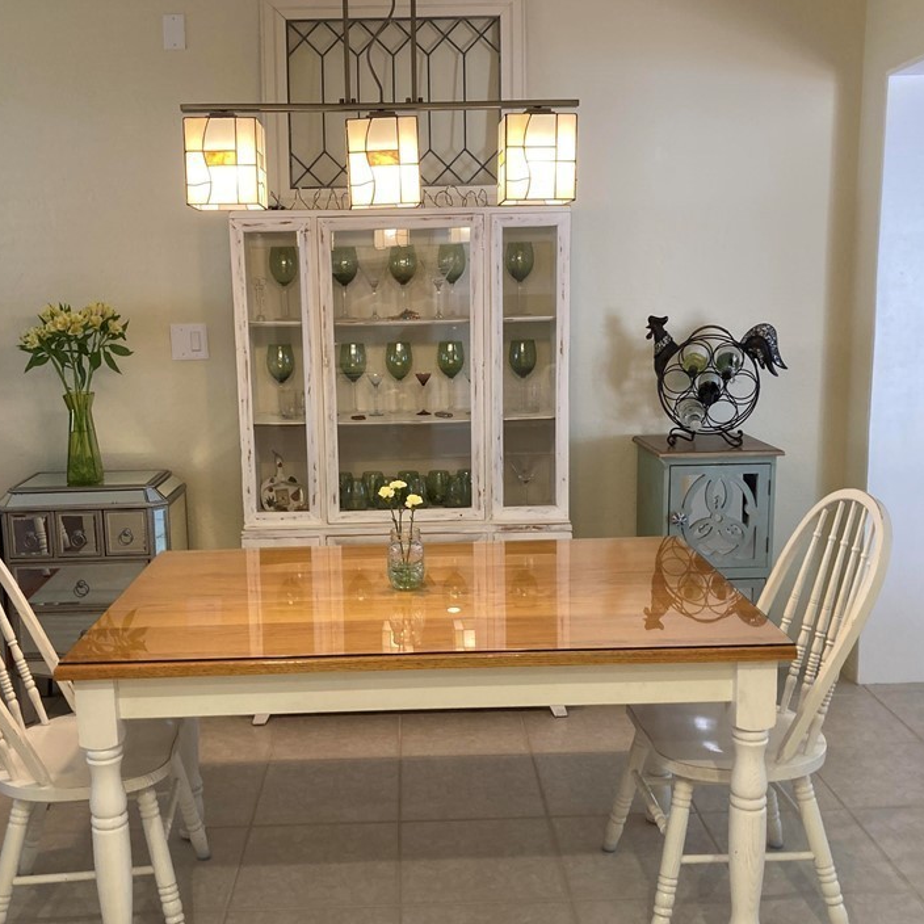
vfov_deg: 46.0
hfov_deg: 46.0
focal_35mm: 36
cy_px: 483
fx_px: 1087
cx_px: 424
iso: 125
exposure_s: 1/60
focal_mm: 3.99
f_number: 1.8
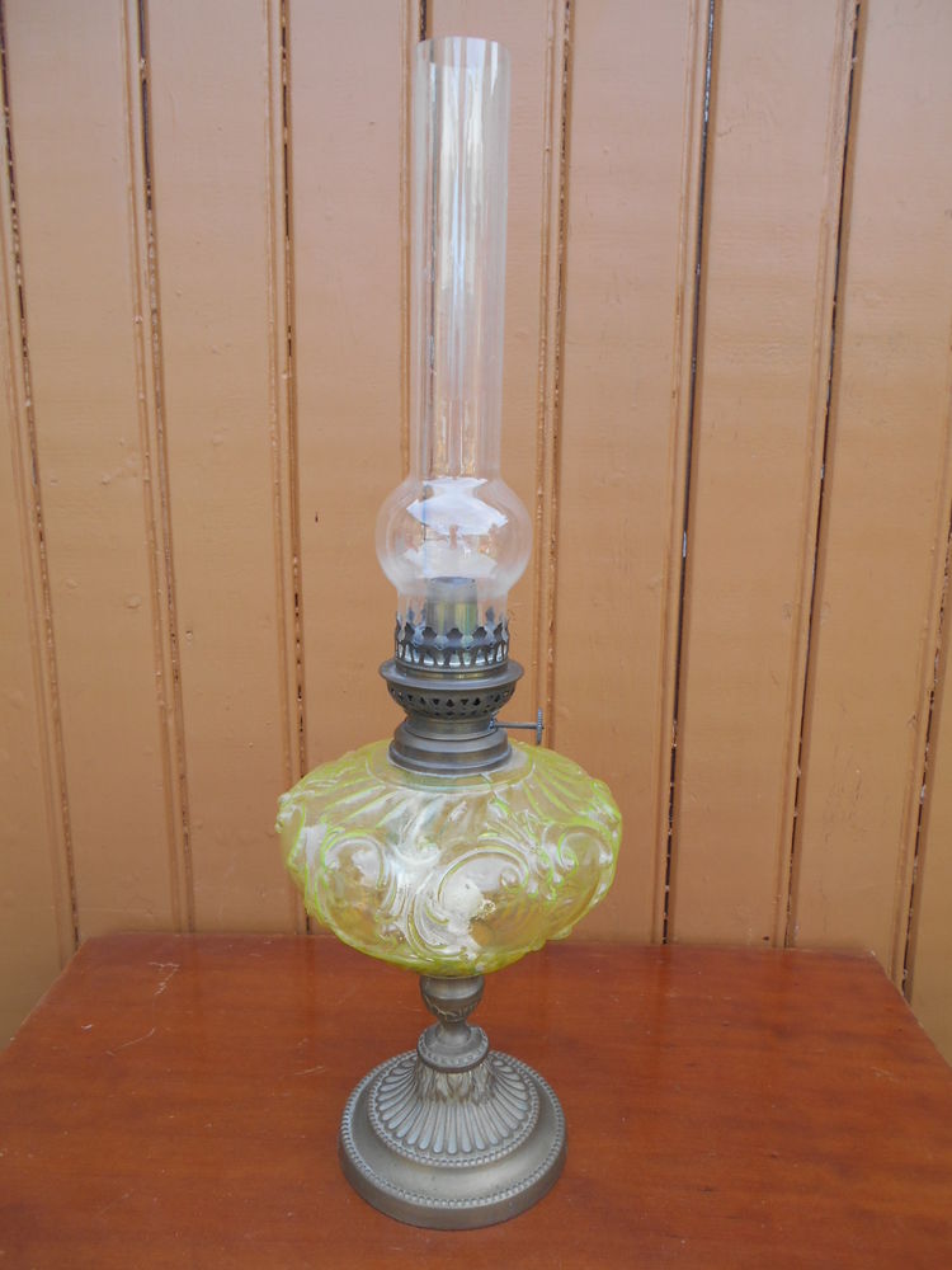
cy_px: 635
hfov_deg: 53.1
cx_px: 476
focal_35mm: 26
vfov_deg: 67.3
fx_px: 953
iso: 80
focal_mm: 4.6
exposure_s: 1/125
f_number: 3.2
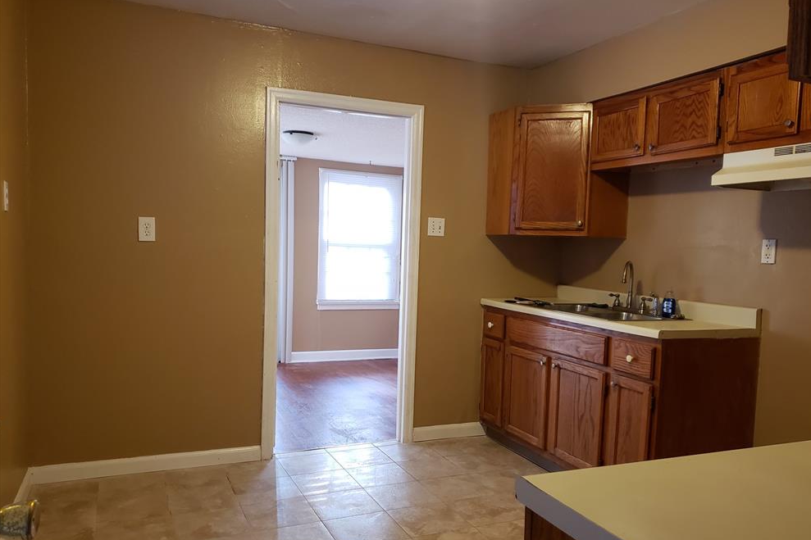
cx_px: 415
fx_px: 631
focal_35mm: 28
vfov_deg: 46.3
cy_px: 298
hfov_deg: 65.5
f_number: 1.5
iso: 400
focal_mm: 4.3
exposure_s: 1/60
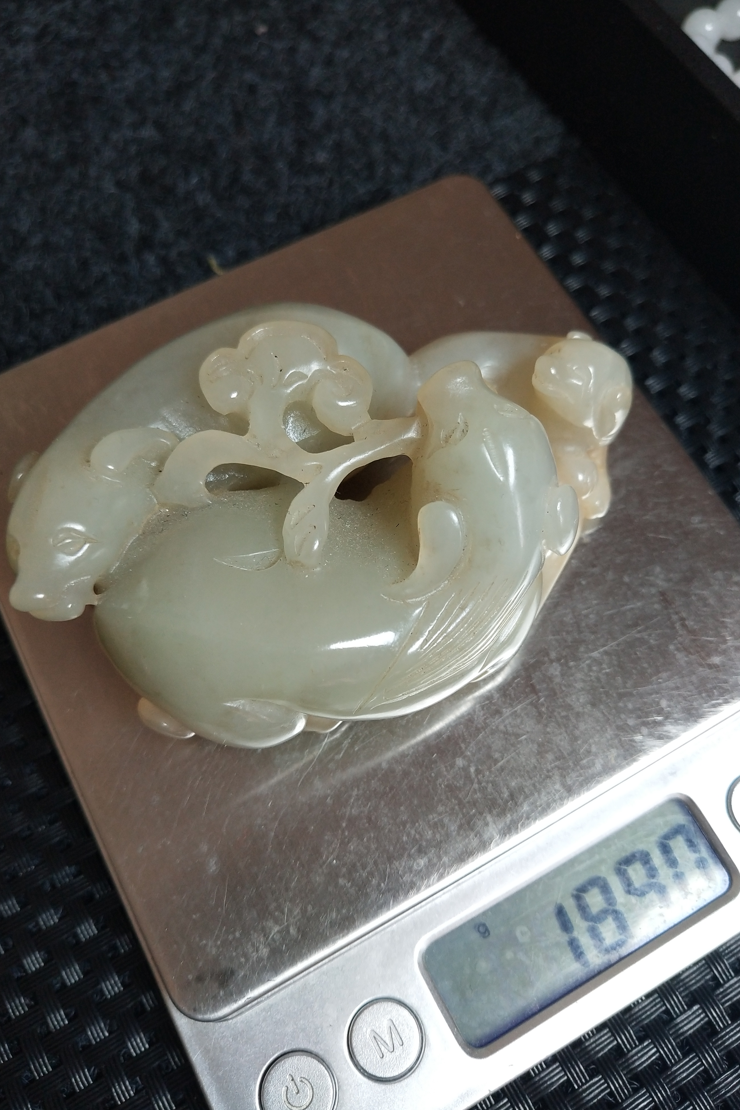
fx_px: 987
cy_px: 549
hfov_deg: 41.1
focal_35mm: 32
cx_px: 386
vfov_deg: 58.7
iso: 56
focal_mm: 3.95
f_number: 1.8
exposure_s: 1/128
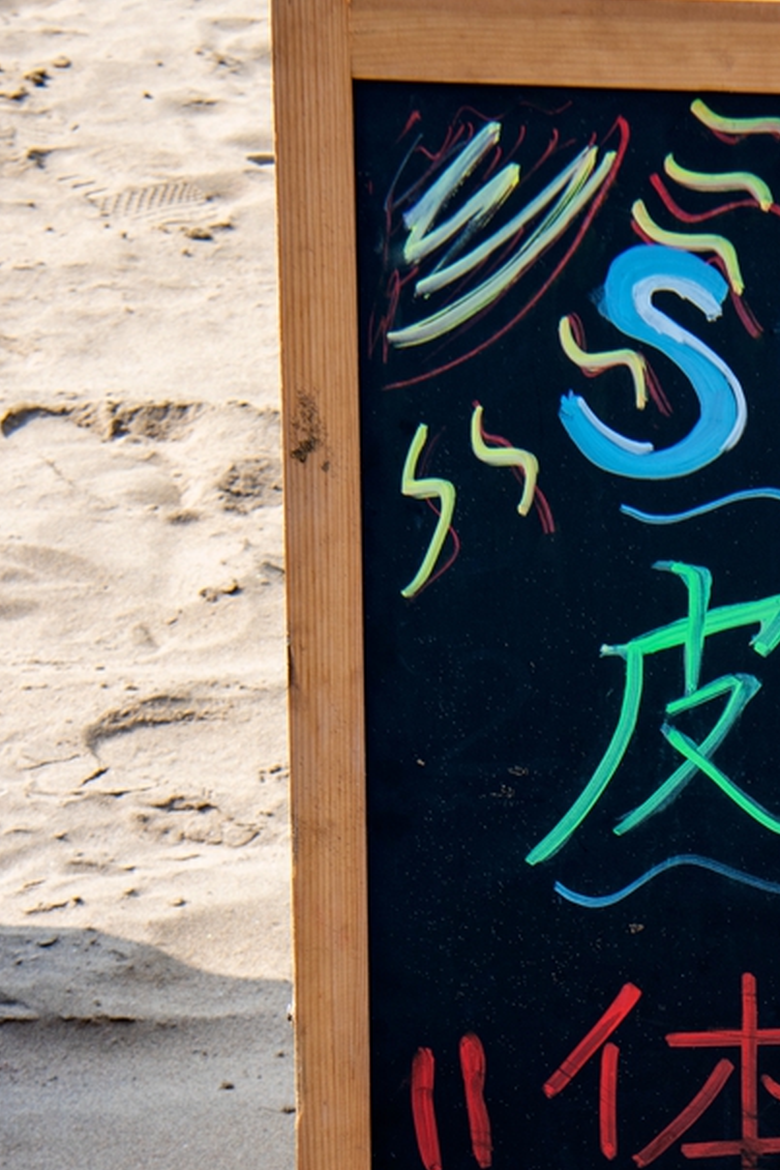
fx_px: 4357
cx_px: 1127
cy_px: 1062
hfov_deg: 9.9
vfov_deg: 15.1
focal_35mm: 134
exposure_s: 1/80
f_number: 10
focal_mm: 45
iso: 80
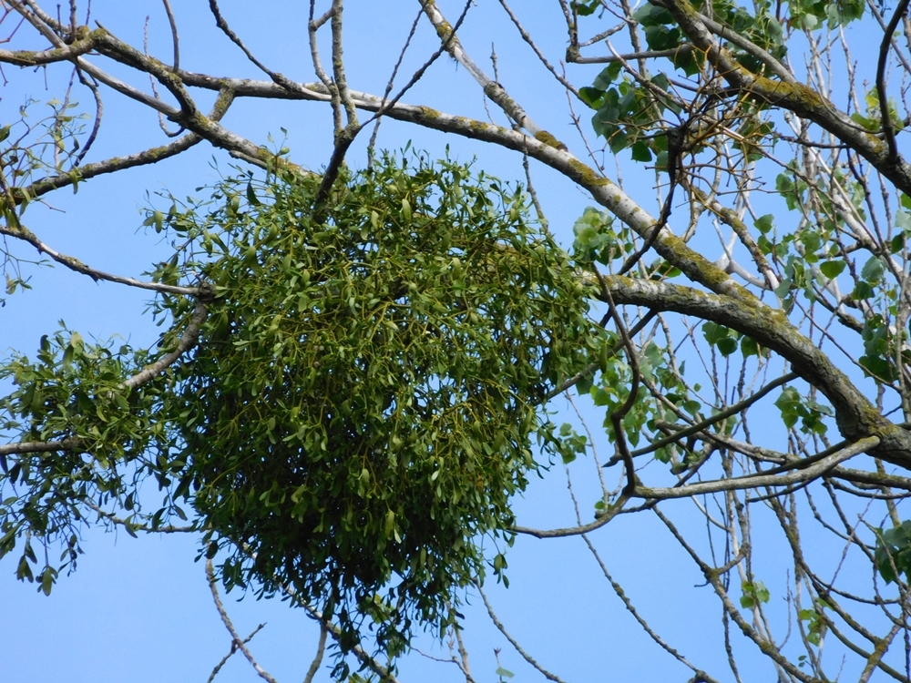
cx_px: 456
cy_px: 342
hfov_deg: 4.0
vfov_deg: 3.0
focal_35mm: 500
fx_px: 13159
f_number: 6.5
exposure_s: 1/200
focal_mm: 90
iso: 125
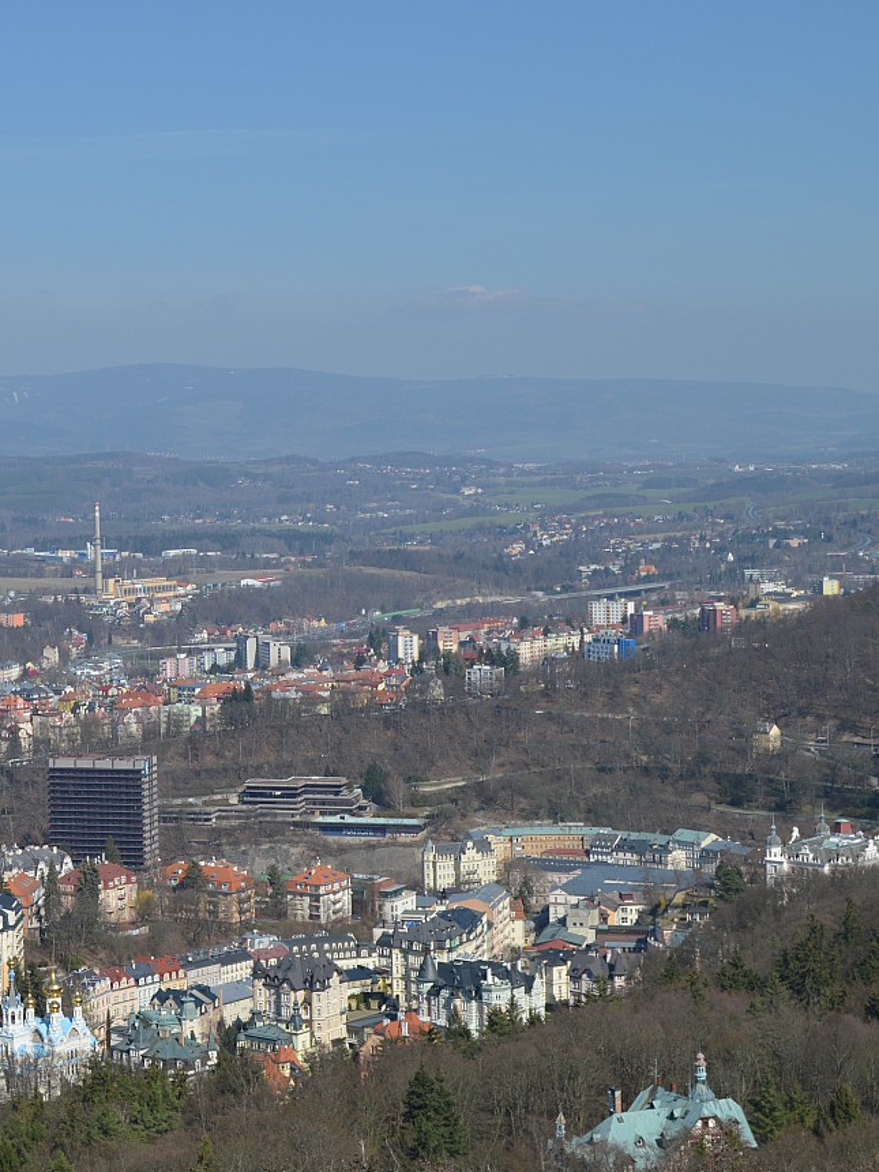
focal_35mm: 70
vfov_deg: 27.8
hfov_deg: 20.6
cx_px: 98
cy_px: 590
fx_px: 2370
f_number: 10
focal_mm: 32
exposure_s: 1/400
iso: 100
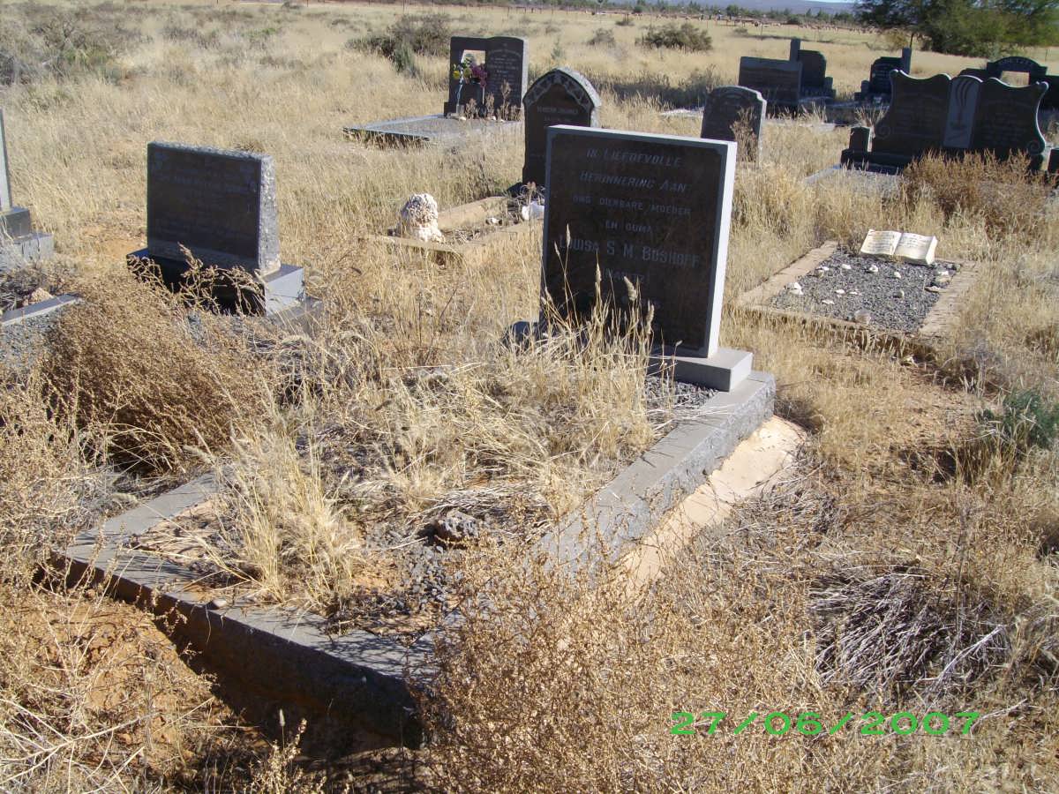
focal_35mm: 36
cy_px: 397
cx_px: 530
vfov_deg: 39.7
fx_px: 1101
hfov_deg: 51.4
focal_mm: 6
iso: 80
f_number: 4.8
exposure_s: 1/400
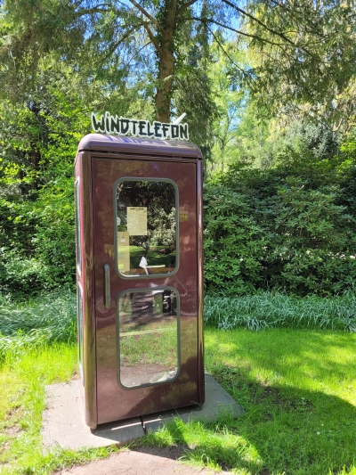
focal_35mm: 26
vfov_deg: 67.3
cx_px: 178
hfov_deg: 53.1
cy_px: 238
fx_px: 356
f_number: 1.8
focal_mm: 5.4
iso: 40
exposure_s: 1/193
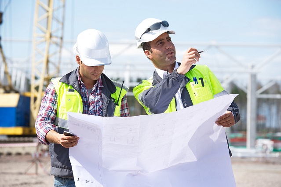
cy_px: 94
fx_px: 1131
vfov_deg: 9.4
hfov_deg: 14.2
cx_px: 140
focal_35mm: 145
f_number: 5.6
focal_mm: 145
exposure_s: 1/500
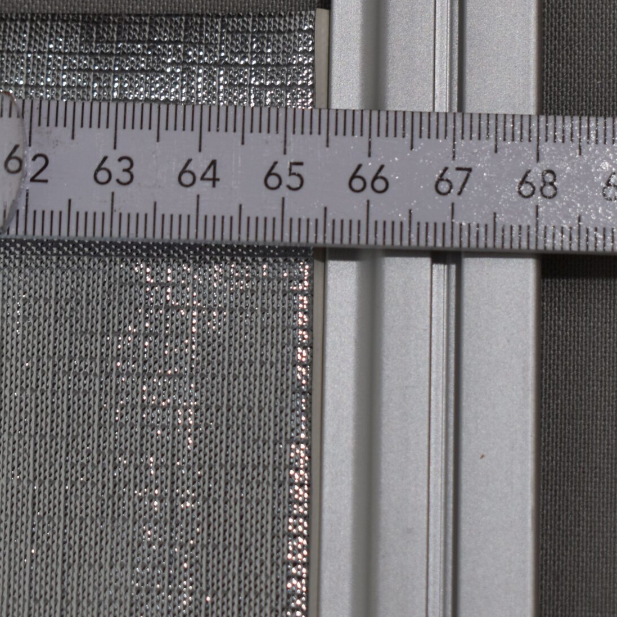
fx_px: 2400
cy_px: 145
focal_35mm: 119
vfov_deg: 14.6
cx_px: 388
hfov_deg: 14.6
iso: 220
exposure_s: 1/125
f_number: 5.6
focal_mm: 40
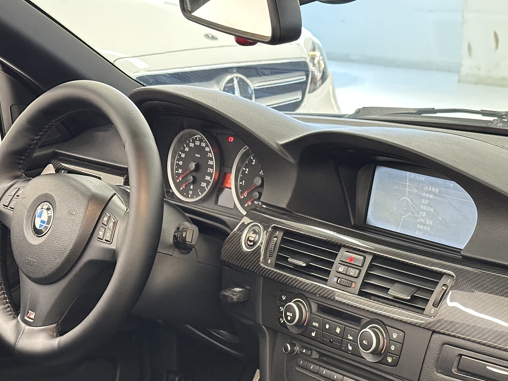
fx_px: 1189
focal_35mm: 81
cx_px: 364
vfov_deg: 18.0
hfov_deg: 23.9
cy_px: 309
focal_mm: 6.86
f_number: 1.78
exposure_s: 1/33
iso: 500
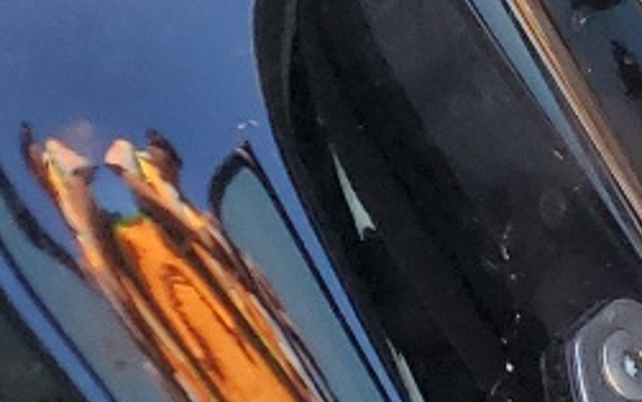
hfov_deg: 9.1
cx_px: 2026
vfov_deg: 7.4
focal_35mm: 176
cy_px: 8
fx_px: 3080
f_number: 1.5
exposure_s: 1/294
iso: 50
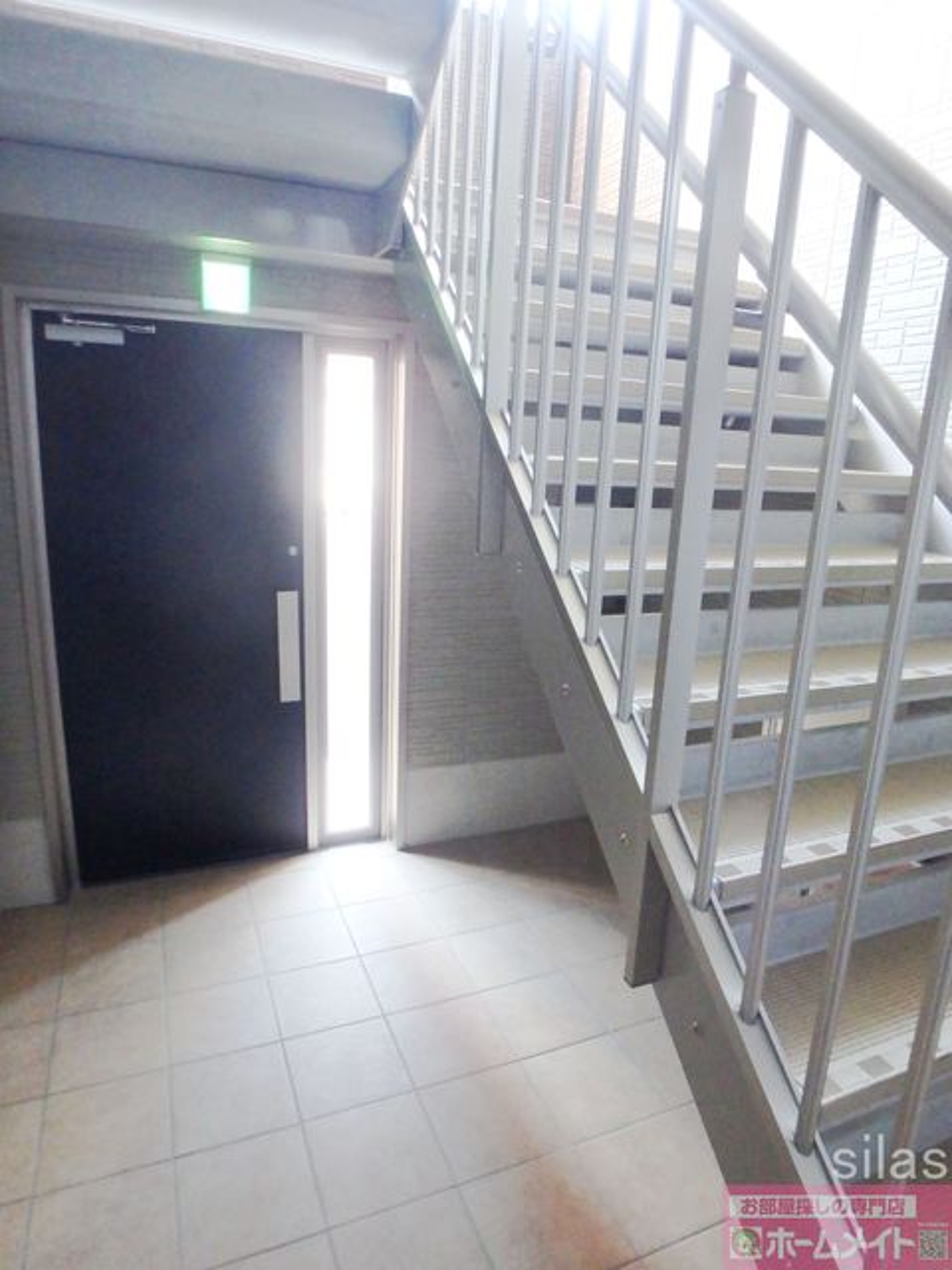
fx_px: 770
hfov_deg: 63.4
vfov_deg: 79.0
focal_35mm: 21
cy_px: 635
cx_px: 476
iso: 800
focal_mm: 3.7
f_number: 3.5
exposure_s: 1/20
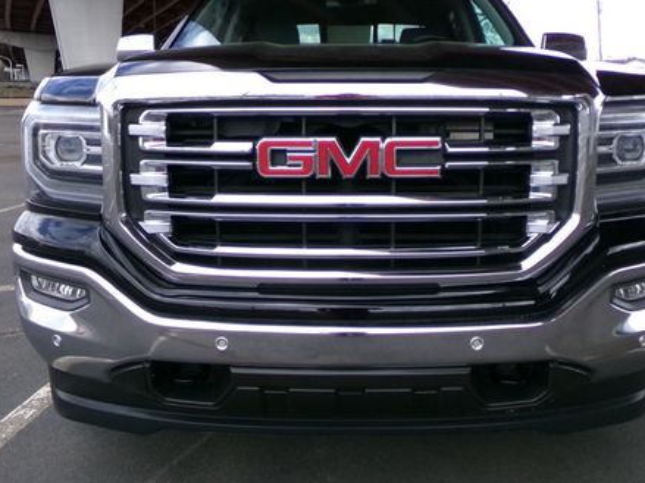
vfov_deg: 40.6
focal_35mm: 35
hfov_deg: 52.6
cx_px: 344
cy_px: 208
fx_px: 652
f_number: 11.07
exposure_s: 1/60
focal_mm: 4.3
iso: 269
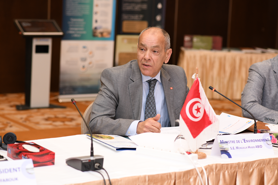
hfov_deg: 23.9
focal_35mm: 85
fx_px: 656
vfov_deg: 16.1
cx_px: 139
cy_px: 92
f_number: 3.5
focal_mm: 85
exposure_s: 1/160
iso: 1250
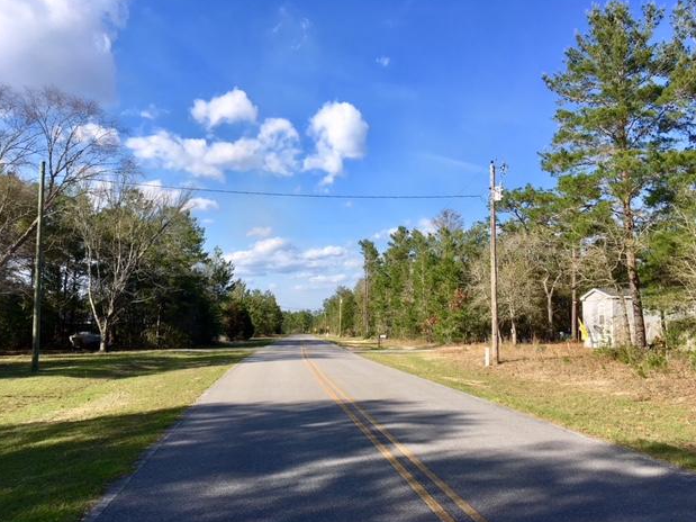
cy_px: 262
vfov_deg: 46.8
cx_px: 354
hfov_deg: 60.0
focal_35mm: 30
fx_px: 603
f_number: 2.2
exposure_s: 1/1183
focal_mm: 4.15
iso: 25
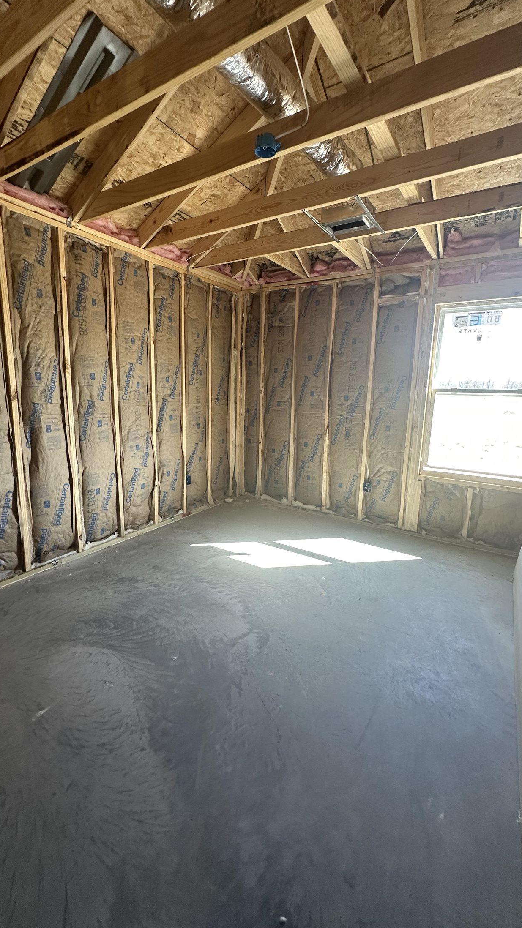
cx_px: 246
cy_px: 462
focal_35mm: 16
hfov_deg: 67.0
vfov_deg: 99.4
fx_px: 394
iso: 160
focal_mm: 2.22
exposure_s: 1/99
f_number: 2.2
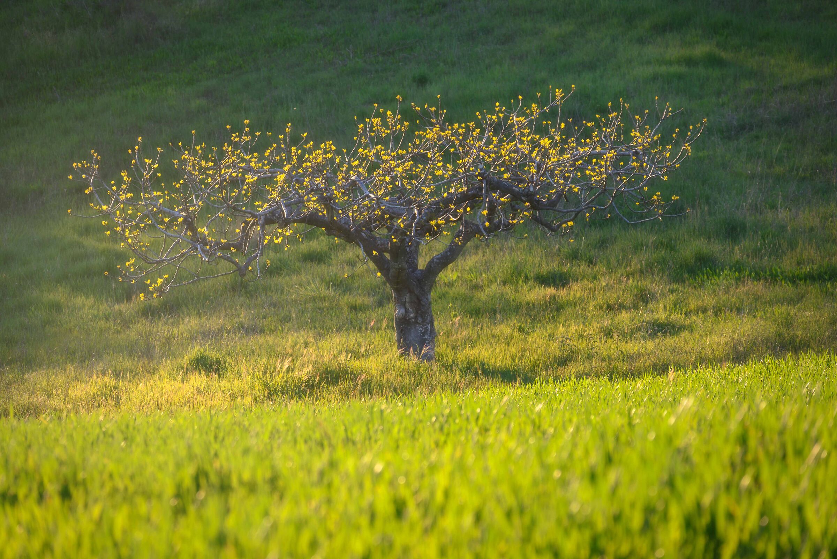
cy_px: 280
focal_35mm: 200
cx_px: 418
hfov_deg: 10.3
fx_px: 4651
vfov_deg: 6.9
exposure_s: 1/30
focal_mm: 200
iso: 100
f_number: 8
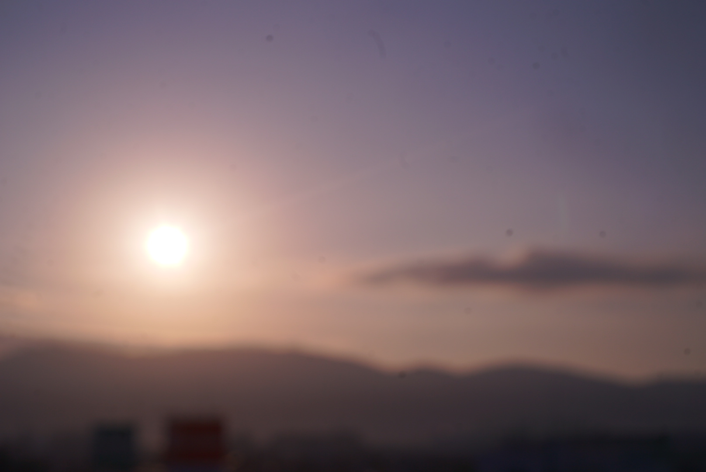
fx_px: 1079
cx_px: 353
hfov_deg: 36.2
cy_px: 236
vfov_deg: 24.7
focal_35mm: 55
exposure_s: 1/4000
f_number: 8
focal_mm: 55
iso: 200
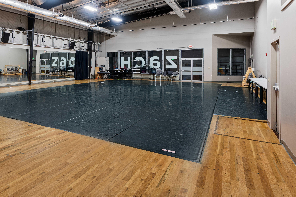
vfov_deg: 52.8
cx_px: 103
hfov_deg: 72.6
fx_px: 195
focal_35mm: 24
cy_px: 69
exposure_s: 1/1.67
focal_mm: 17.5
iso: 320
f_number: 8
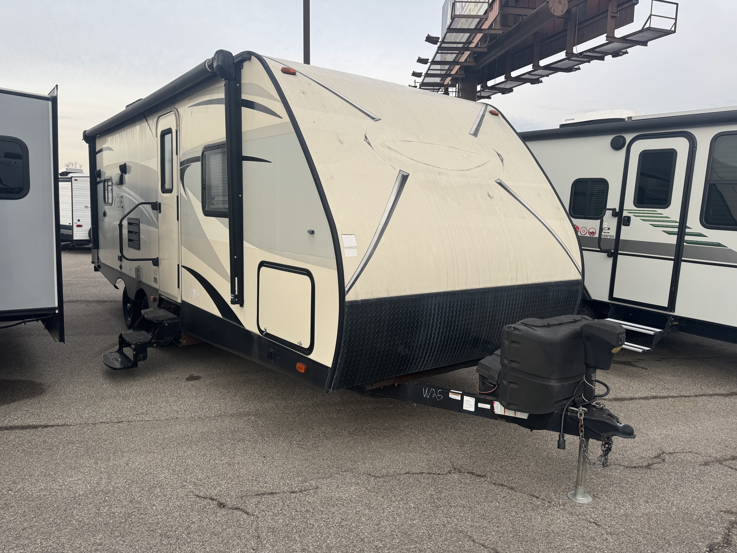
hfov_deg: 71.6
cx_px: 368
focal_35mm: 24
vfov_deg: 56.8
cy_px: 276
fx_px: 511
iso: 80
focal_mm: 6.76
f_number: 1.78
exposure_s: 1/1215
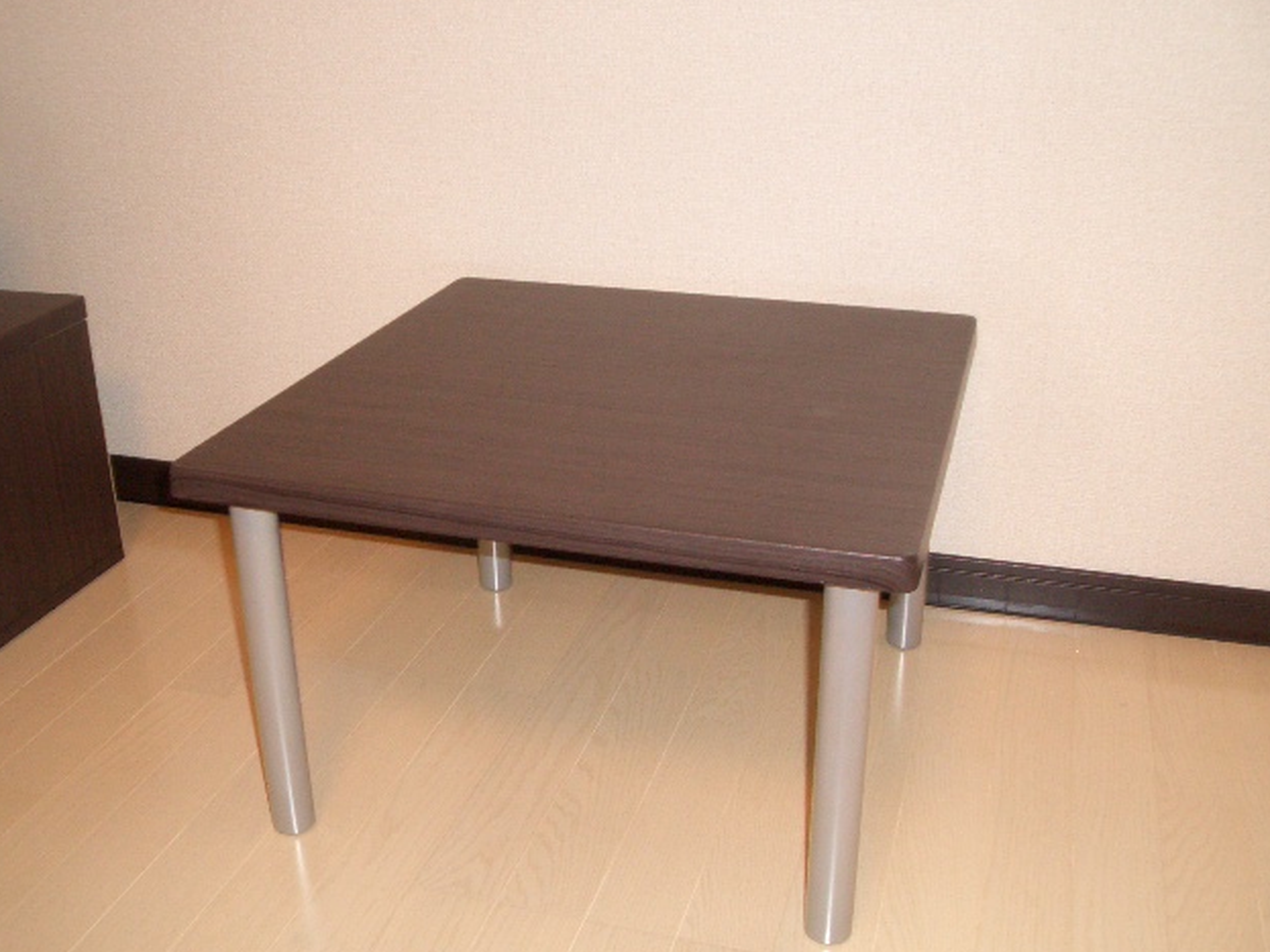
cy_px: 475
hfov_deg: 50.1
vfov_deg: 38.7
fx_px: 1357
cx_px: 624
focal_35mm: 37
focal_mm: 4.8
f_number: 4
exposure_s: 1/40
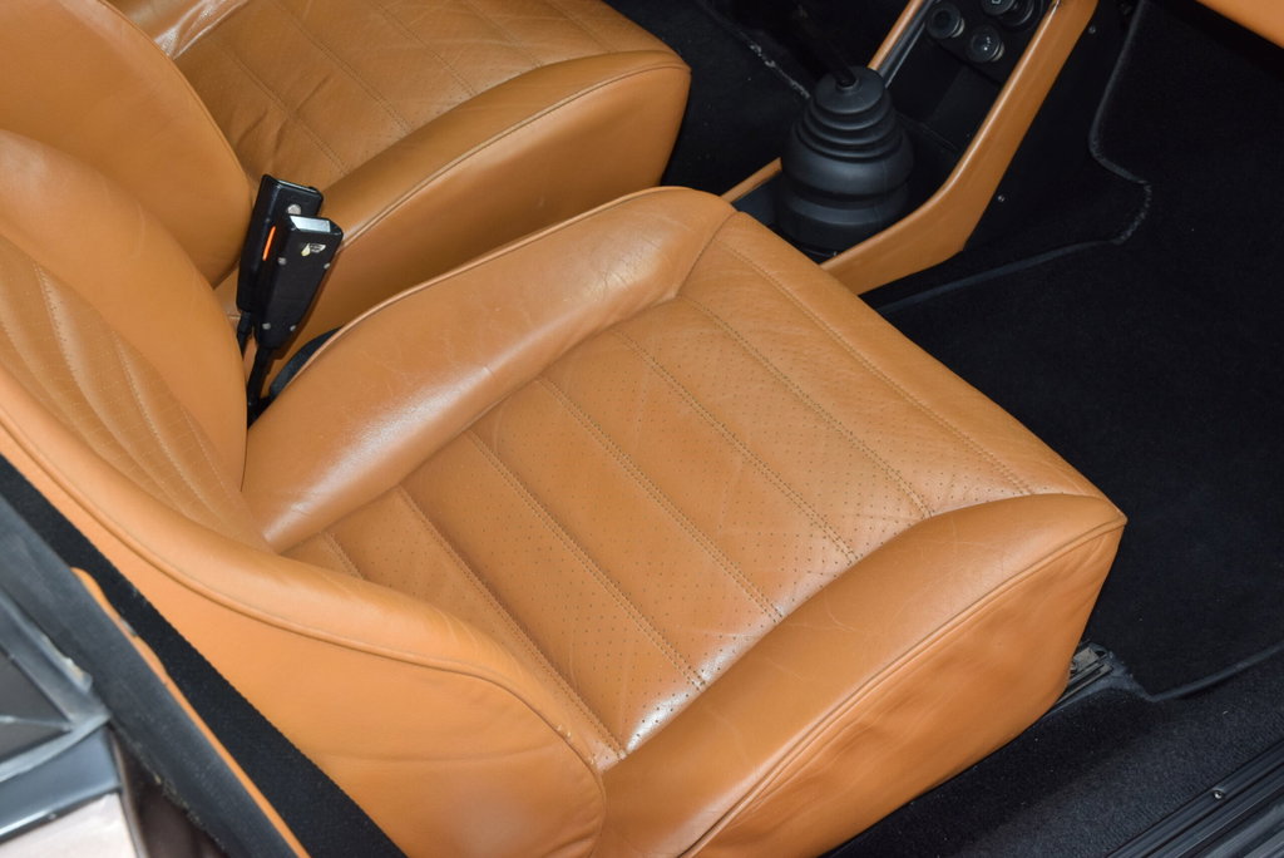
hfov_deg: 37.8
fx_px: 1873
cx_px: 642
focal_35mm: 52
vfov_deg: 25.8
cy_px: 429
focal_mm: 35
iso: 640
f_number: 16
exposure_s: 1/160
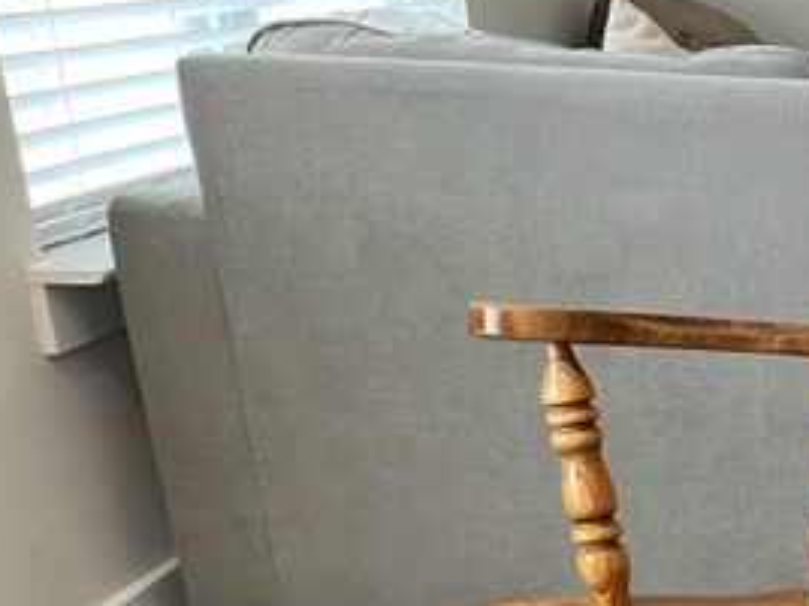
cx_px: 948
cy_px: 678
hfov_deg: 27.7
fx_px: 1449
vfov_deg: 22.3
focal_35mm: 62
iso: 200
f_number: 1.6
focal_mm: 5.1
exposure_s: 1/60
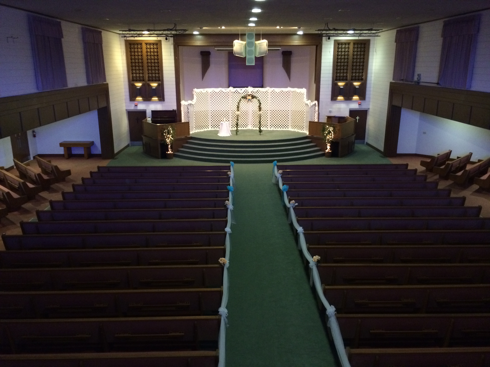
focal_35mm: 30
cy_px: 184
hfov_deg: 60.0
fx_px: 425
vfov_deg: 46.8
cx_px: 245
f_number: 2.2
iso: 320
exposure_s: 1/15
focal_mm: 4.12
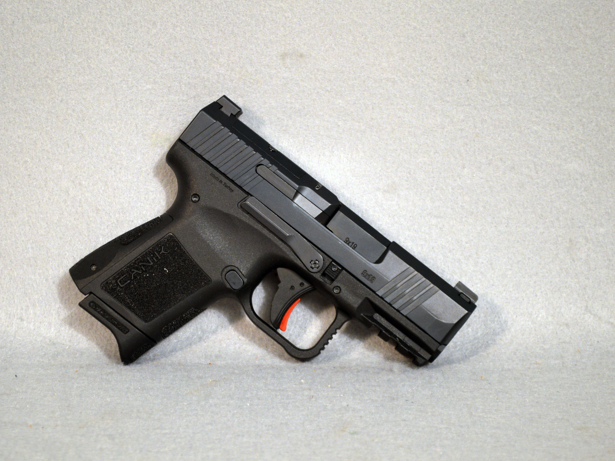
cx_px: 269
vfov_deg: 16.5
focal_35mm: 90
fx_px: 1591
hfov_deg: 21.9
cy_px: 230
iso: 400
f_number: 5.6
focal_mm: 55
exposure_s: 1/30
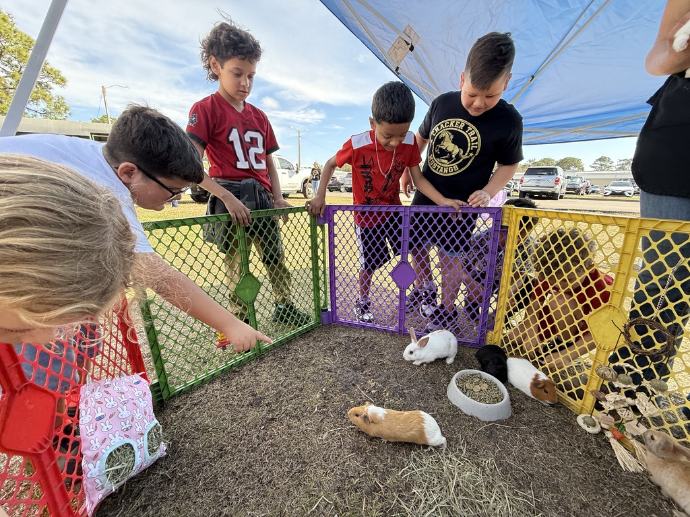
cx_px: 345
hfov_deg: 102.1
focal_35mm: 14
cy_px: 258
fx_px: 279
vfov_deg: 85.7
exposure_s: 1/315
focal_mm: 2.22
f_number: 2.2
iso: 64
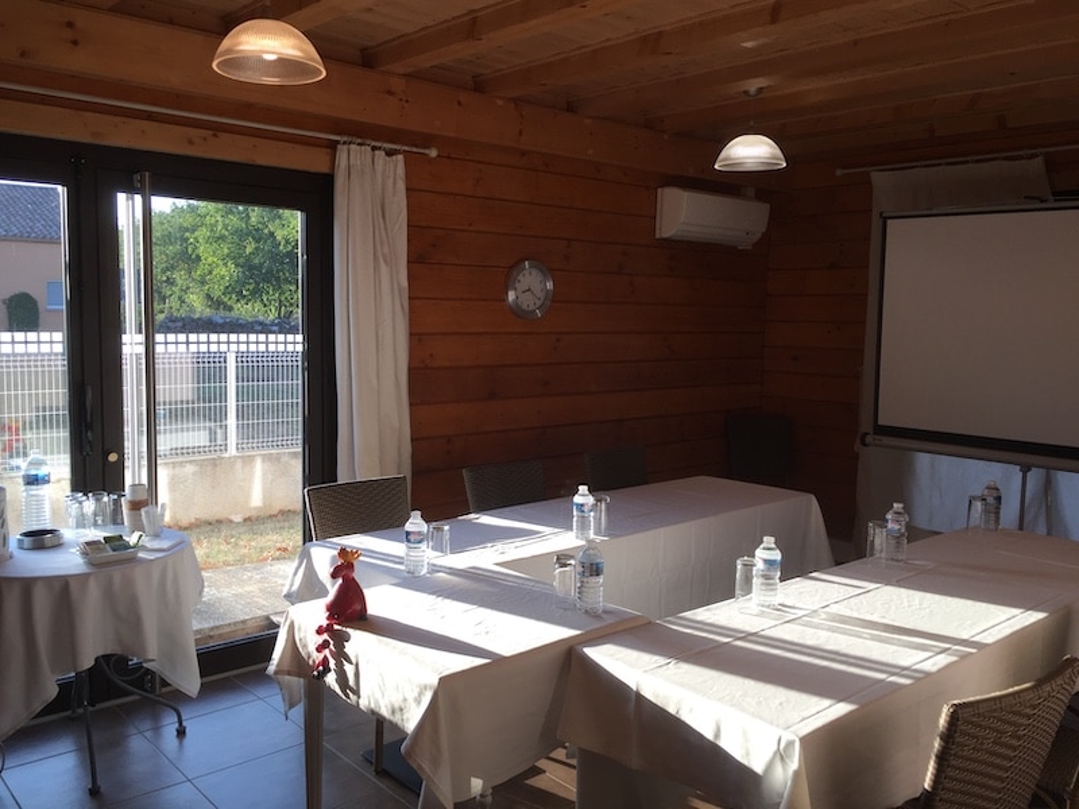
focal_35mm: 29
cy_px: 404
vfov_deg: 48.2
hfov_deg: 61.7
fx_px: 904
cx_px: 540
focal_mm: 4.15
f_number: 2.2
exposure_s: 1/173
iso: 32
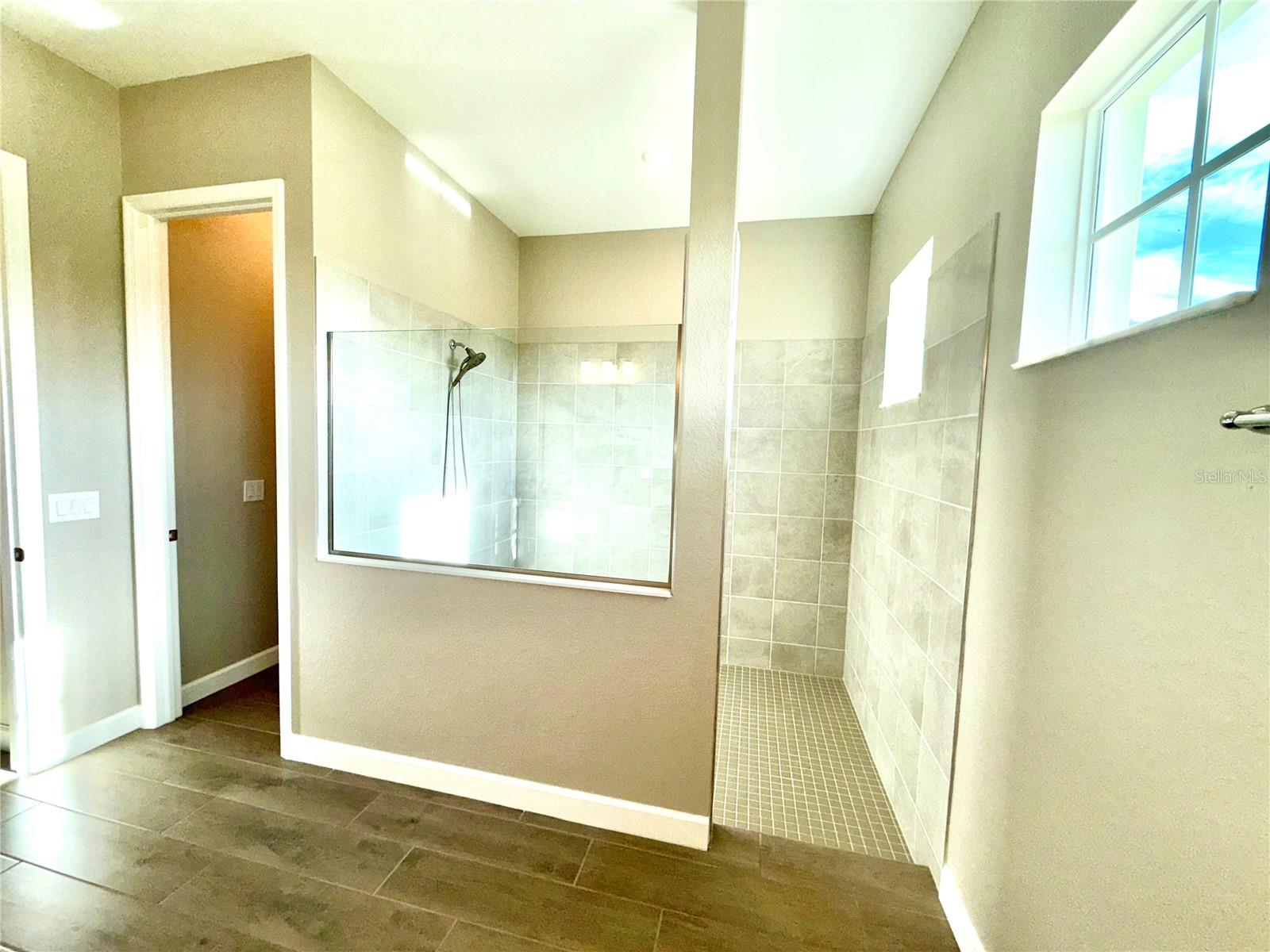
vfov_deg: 85.7
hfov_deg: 102.1
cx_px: 635
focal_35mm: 14
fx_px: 514
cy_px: 476
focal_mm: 2.22
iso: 16
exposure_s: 1/128
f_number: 2.2
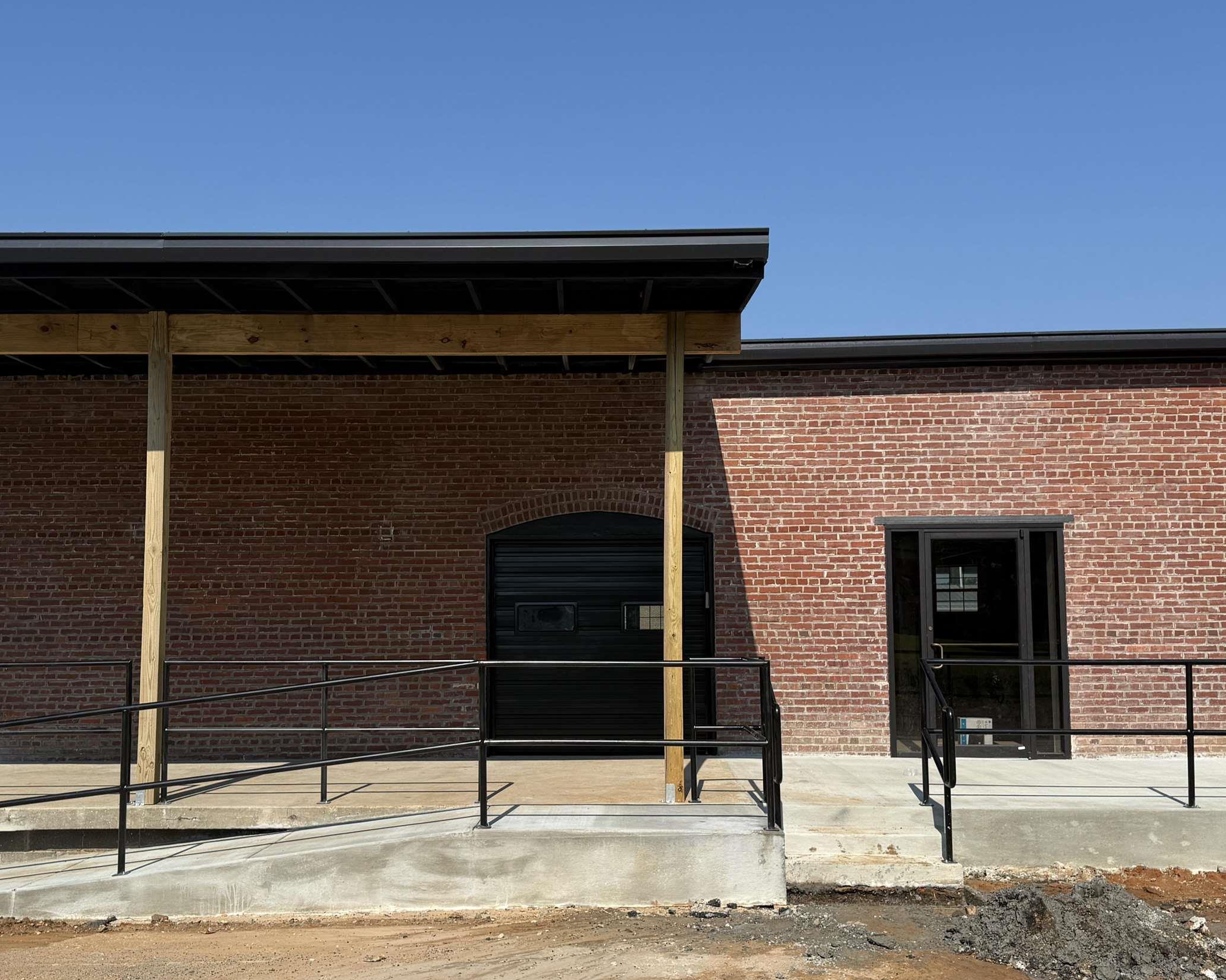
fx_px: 1270
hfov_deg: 51.5
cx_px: 562
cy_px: 528
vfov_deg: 42.2
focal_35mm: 35
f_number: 1.78
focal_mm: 6.76
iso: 80
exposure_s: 1/5714
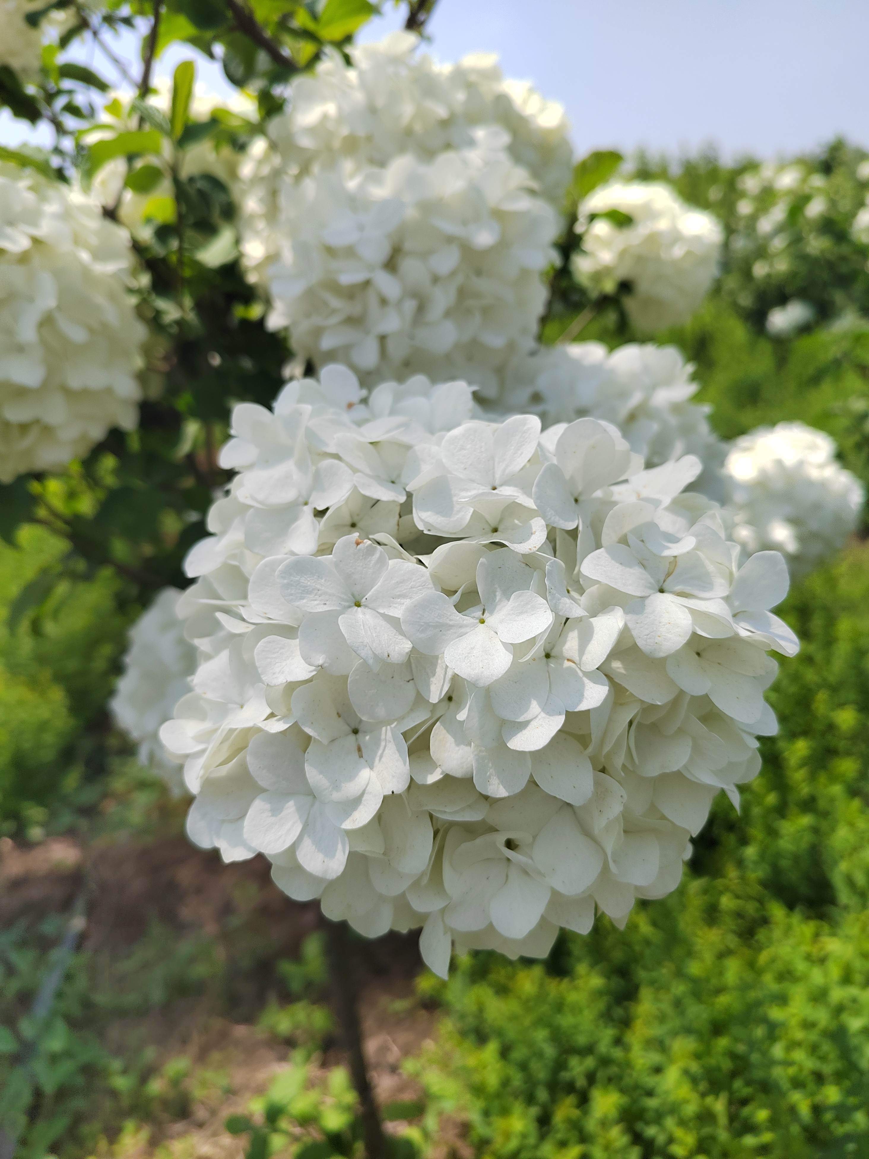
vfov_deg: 73.9
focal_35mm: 23
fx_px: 770
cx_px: 434
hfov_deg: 58.9
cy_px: 580
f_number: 1.9
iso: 294
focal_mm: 5.52
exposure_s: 1/2000
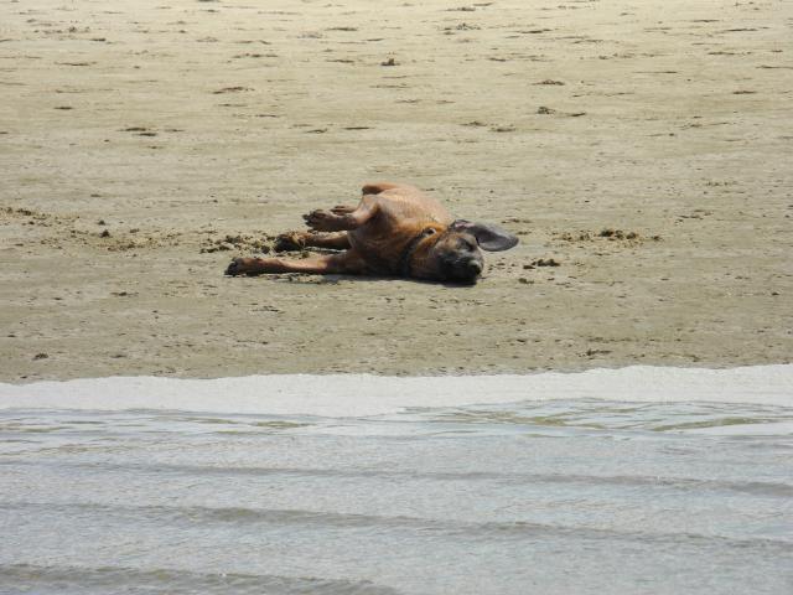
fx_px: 4582
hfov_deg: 9.9
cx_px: 396
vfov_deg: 7.4
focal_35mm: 200
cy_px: 298
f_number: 5.6
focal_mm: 42.6
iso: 100
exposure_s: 1/400
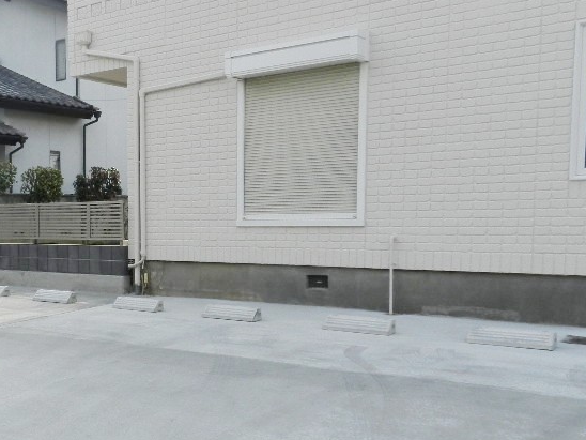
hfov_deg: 40.7
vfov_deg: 33.4
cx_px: 64
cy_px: 272
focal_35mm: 43
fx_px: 728
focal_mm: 4
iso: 160
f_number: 4
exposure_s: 1/640
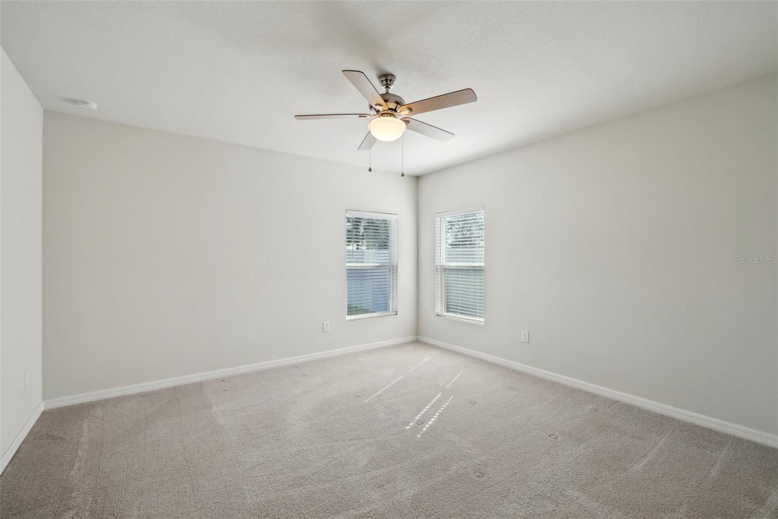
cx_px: 389
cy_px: 260
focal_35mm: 15
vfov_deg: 77.3
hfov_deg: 100.4
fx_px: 324
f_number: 8
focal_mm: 10
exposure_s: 1/100
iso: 400
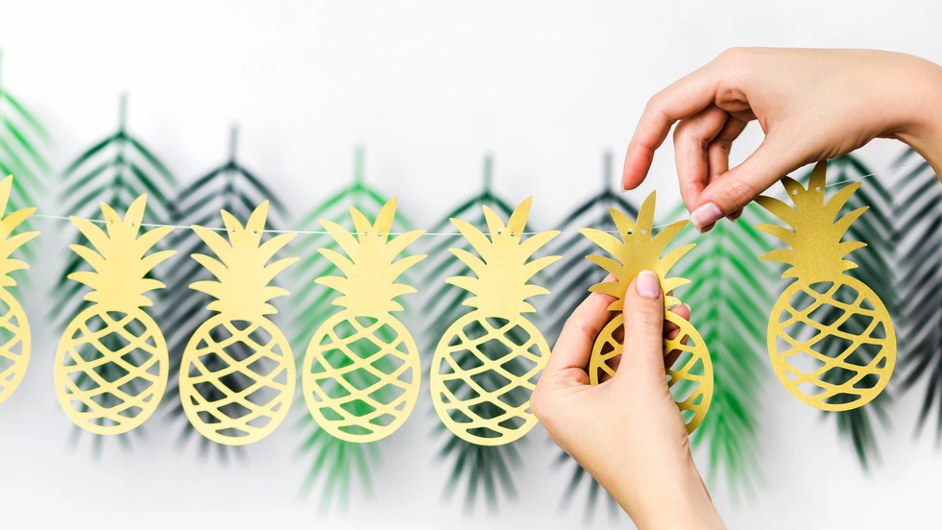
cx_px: 465
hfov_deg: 41.7
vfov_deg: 24.2
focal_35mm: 50
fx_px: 1237
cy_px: 279
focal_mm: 31
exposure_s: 1/320
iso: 200
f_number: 2
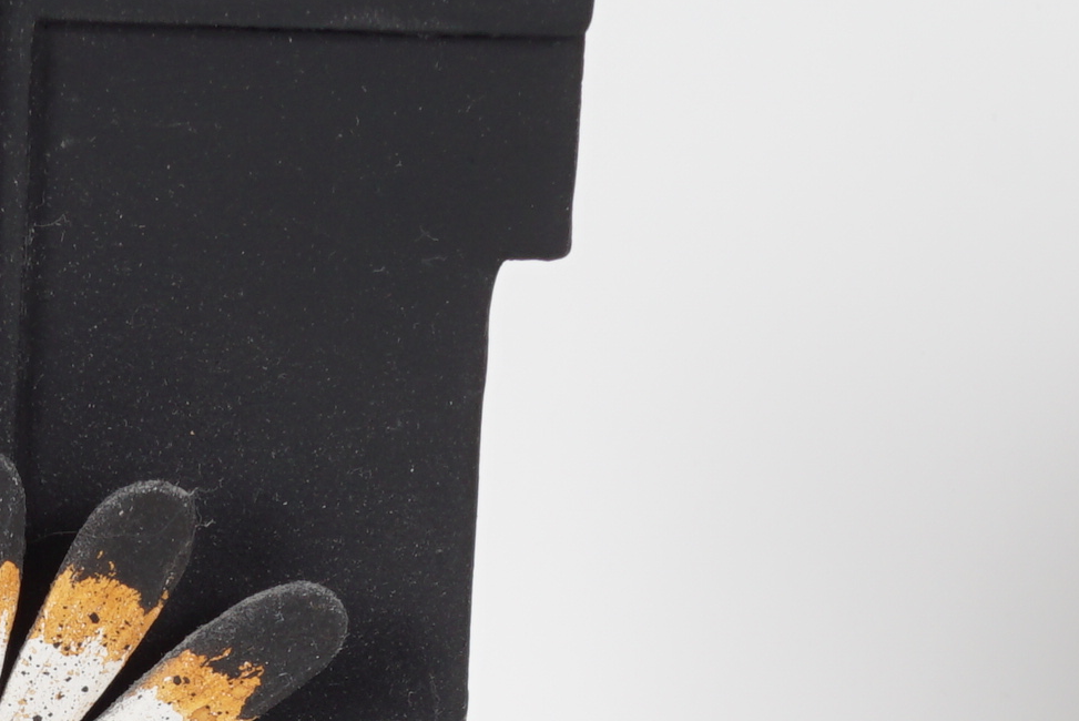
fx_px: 5098
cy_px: 978
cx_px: -27
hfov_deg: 11.9
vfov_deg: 8.0
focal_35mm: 170
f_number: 14
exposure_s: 1/125
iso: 100
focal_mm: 26
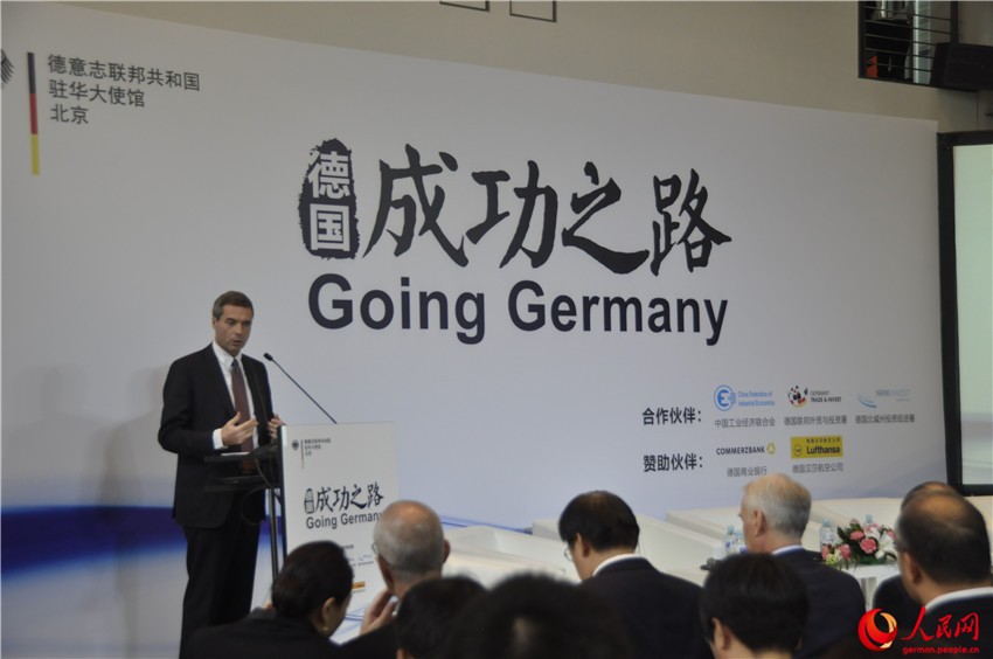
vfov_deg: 23.7
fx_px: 1570
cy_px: 330
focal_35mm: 57
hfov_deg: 35.1
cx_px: 496
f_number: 4.2
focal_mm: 38
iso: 800
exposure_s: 1/125
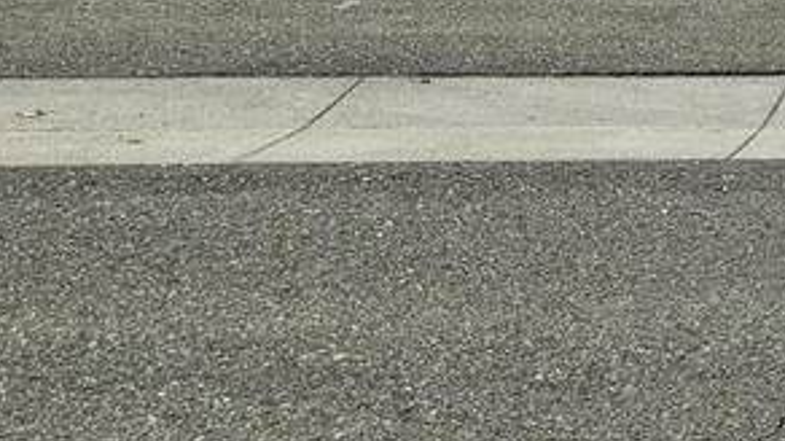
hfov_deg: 16.6
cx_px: 1366
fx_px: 2289
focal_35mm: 110
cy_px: -129
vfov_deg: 10.8
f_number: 1.8
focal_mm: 5.4
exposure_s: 1/2701
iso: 25
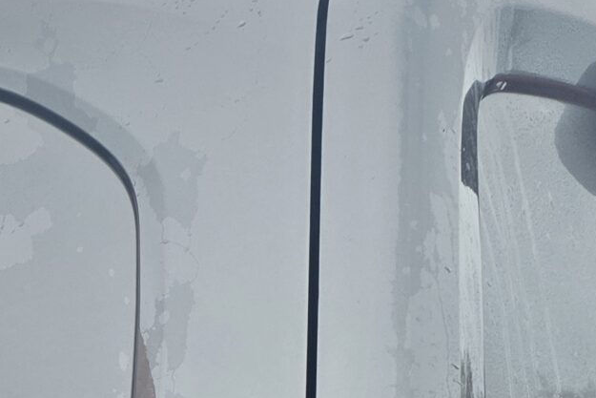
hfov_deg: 19.1
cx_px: -198
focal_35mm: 98
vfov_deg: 12.0
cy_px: 866
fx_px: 1623
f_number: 1.7
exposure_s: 1/100
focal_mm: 6.25
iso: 200
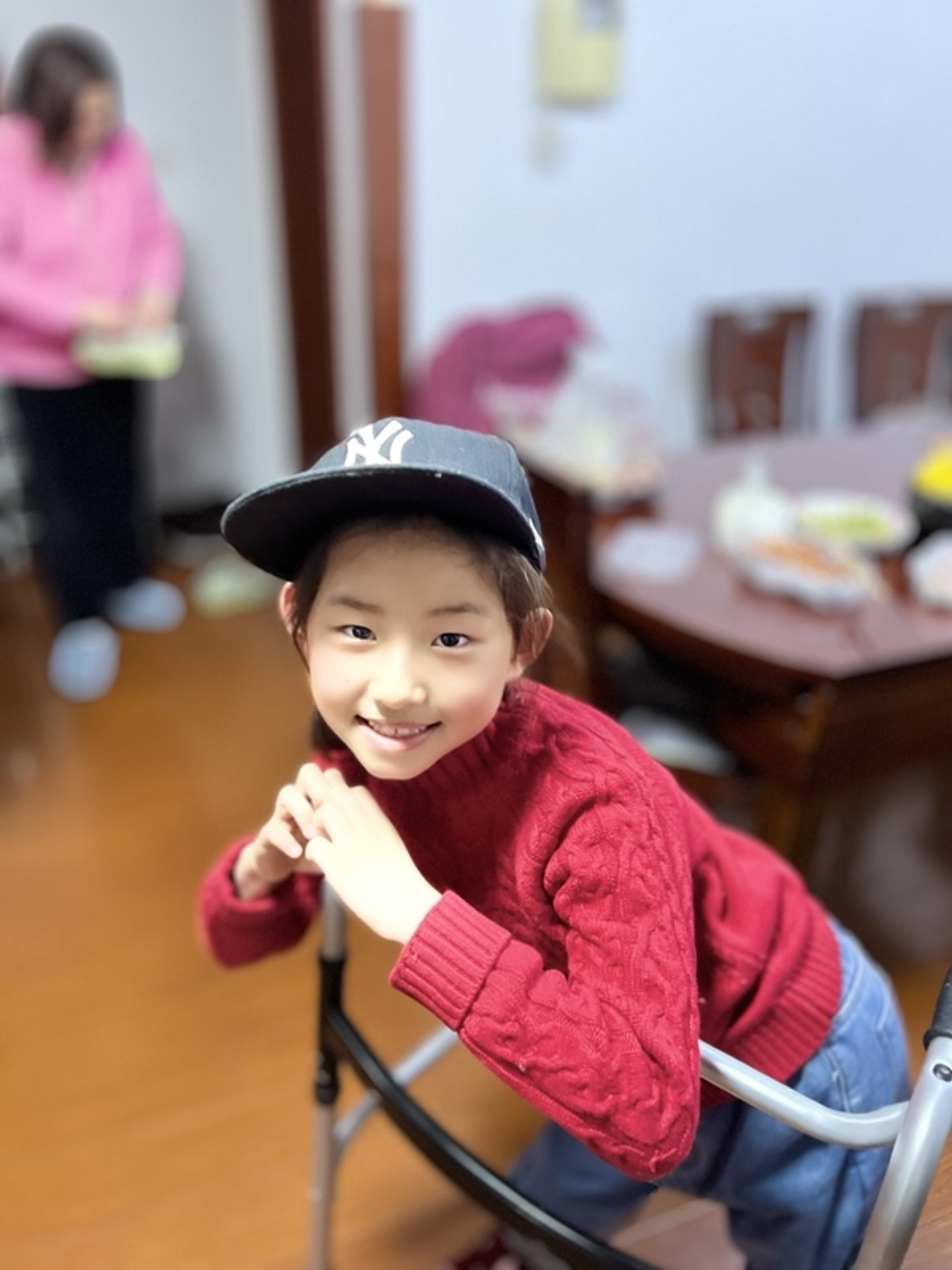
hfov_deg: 53.1
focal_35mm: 26
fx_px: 953
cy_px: 635
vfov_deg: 67.3
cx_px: 476
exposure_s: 1/33
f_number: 1.5
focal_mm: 5.7
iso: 500
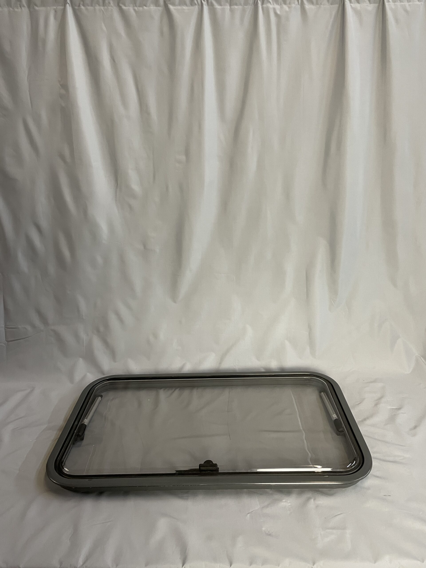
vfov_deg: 67.3
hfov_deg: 53.1
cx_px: 213
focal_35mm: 26
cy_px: 284
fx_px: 427
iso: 200
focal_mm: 4.2
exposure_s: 1/50
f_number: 1.6
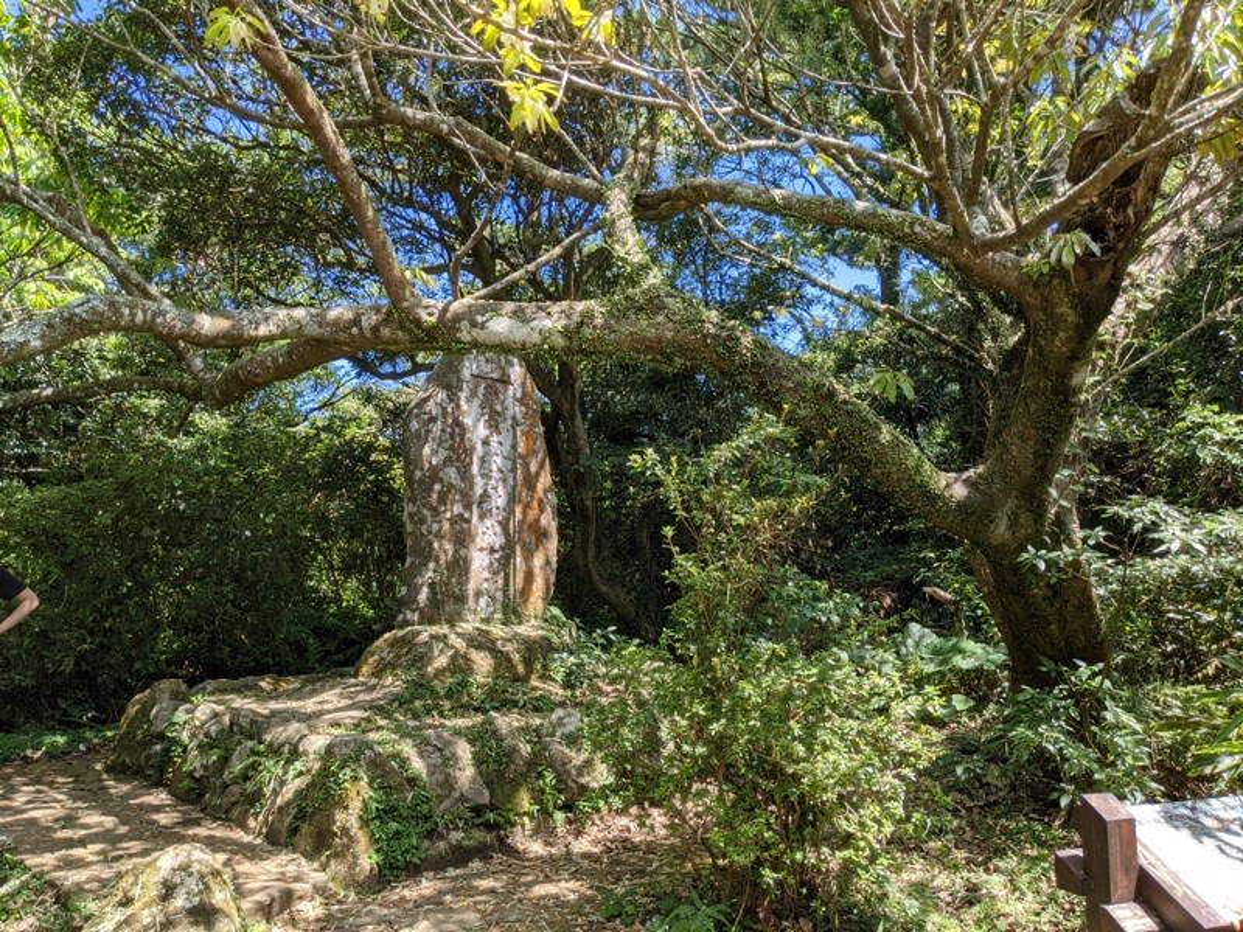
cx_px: 622
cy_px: 466
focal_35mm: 27
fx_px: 970
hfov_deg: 65.3
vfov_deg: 51.4
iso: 50
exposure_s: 1/806
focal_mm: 4.38
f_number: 1.73
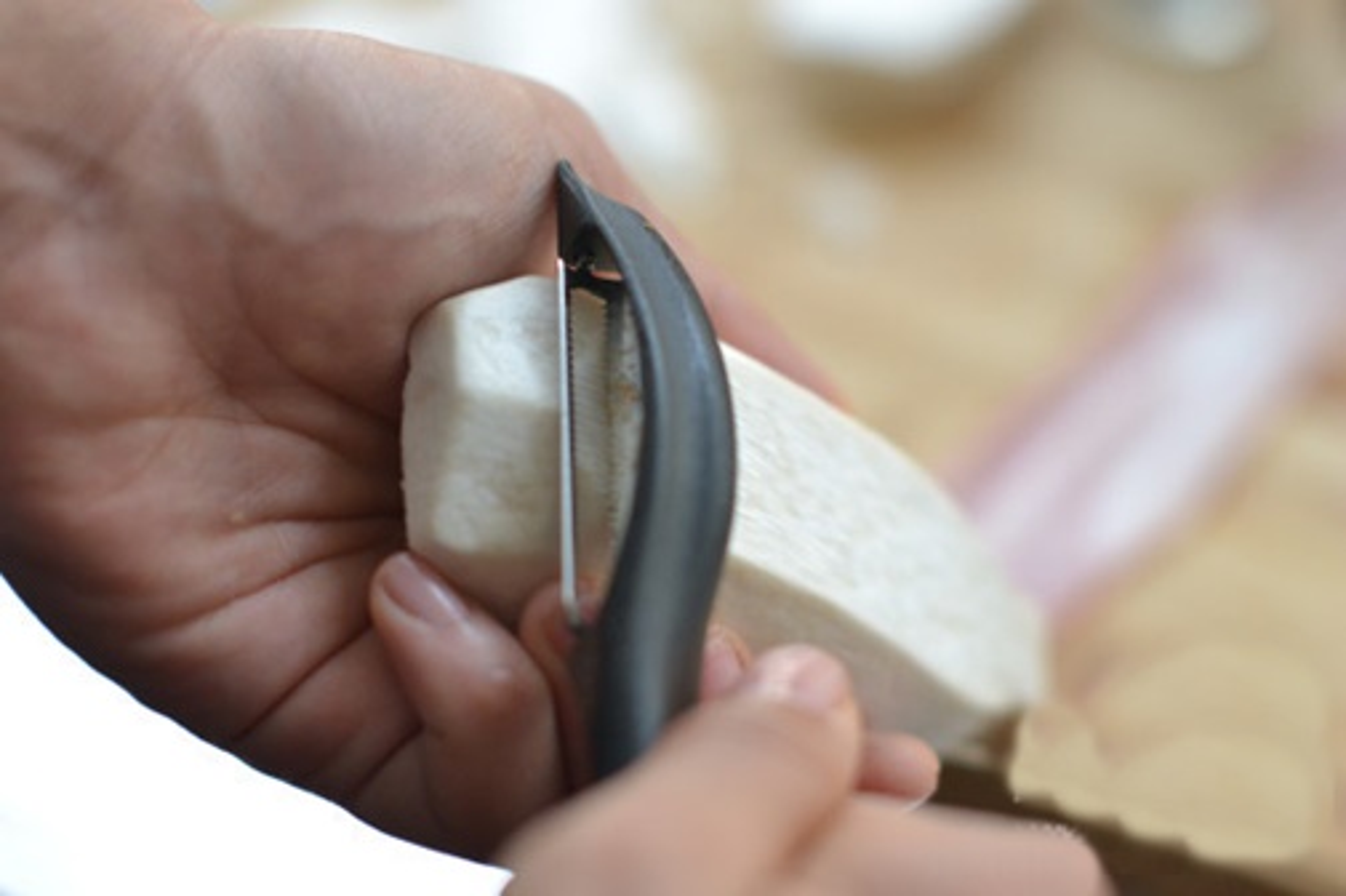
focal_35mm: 75
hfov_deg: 27.0
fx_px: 2802
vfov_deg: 18.2
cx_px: 673
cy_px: 448
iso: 800
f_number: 2.5
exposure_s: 1/100
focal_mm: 50
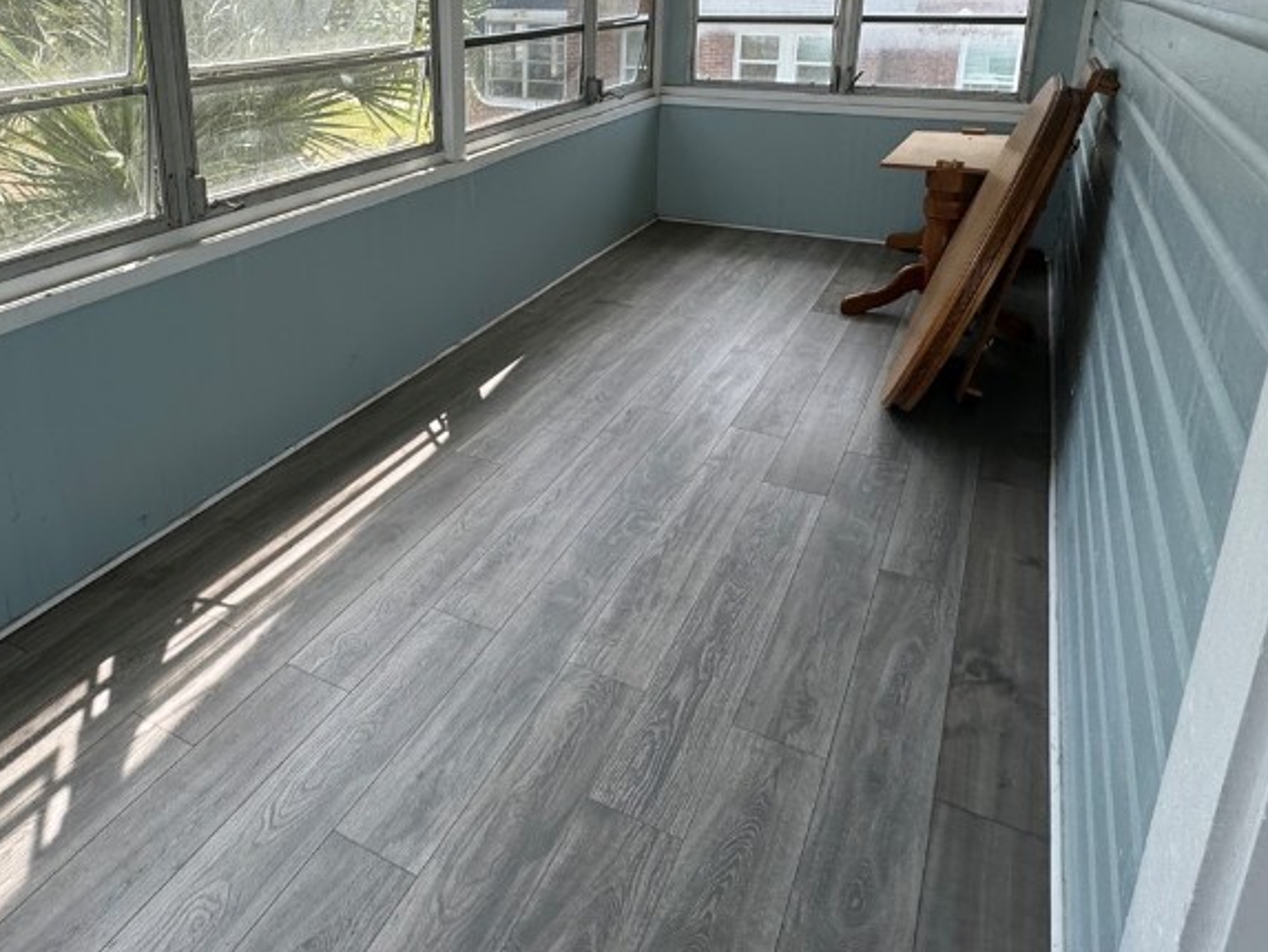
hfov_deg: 68.4
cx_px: 487
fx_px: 916
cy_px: 244
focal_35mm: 25
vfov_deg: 52.6
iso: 40
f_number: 2.2
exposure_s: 1/227
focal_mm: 2.22
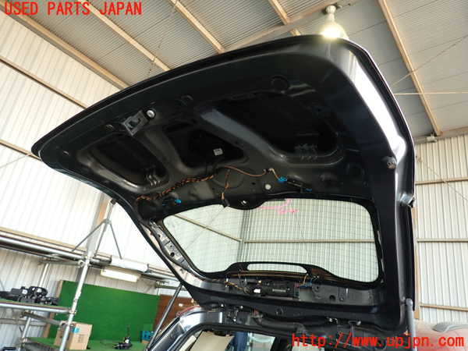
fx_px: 338
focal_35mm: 25
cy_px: 176
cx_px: 234
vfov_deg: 54.9
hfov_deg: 69.4
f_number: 2
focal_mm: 4.5
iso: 100
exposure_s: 1/60
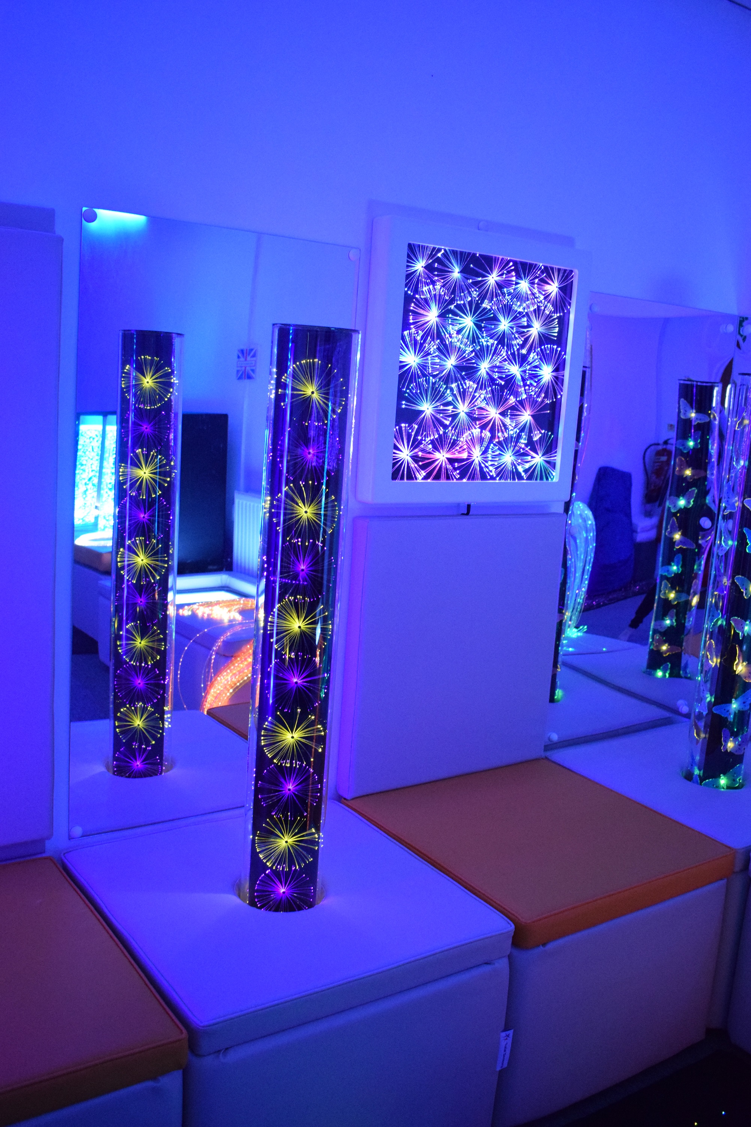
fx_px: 1033
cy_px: 564
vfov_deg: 57.2
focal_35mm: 33
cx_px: 376
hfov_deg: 40.0
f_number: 3.8
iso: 5000
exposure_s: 1/60
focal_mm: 22
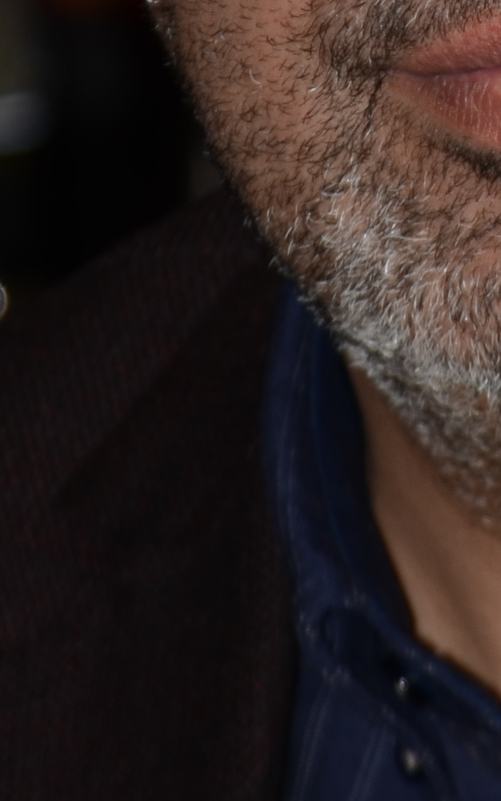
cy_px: 97
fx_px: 14380
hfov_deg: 2.0
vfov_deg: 3.2
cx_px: 500
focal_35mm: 658
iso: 125
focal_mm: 100
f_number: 4.5
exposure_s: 1/250
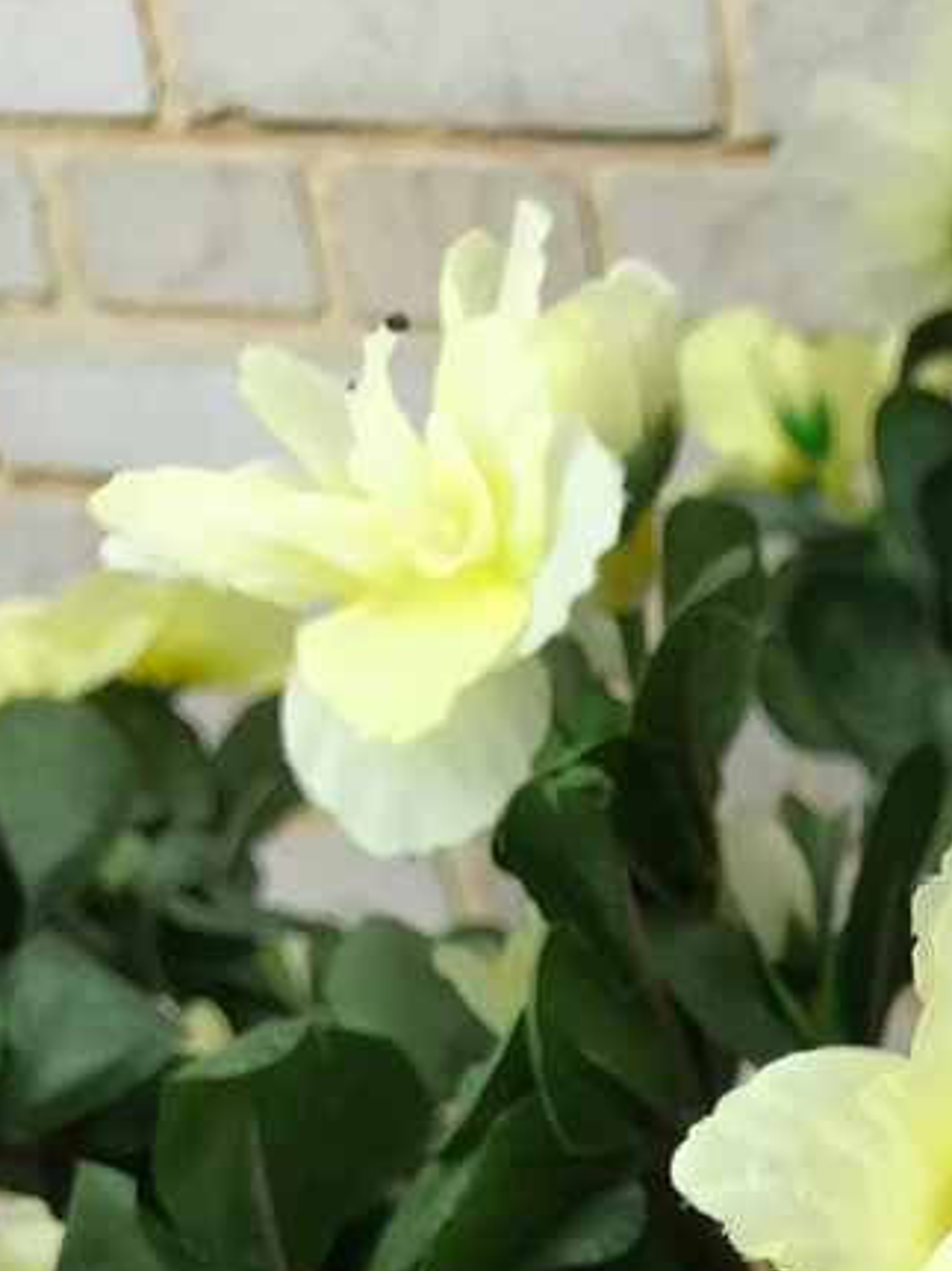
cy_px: 1663
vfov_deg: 22.4
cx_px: 1247
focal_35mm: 78
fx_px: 2862
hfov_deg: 17.7
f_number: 1.8
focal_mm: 3.99
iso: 25
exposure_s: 1/100
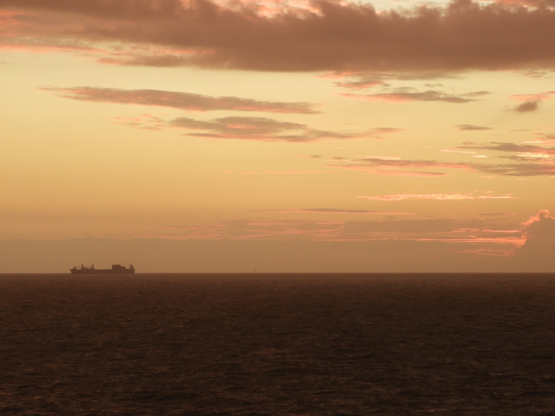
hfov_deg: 13.2
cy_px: 208
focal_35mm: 150
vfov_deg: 9.9
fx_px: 2405
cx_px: 278
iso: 180
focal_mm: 26.9
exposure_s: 1/60
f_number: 5.2
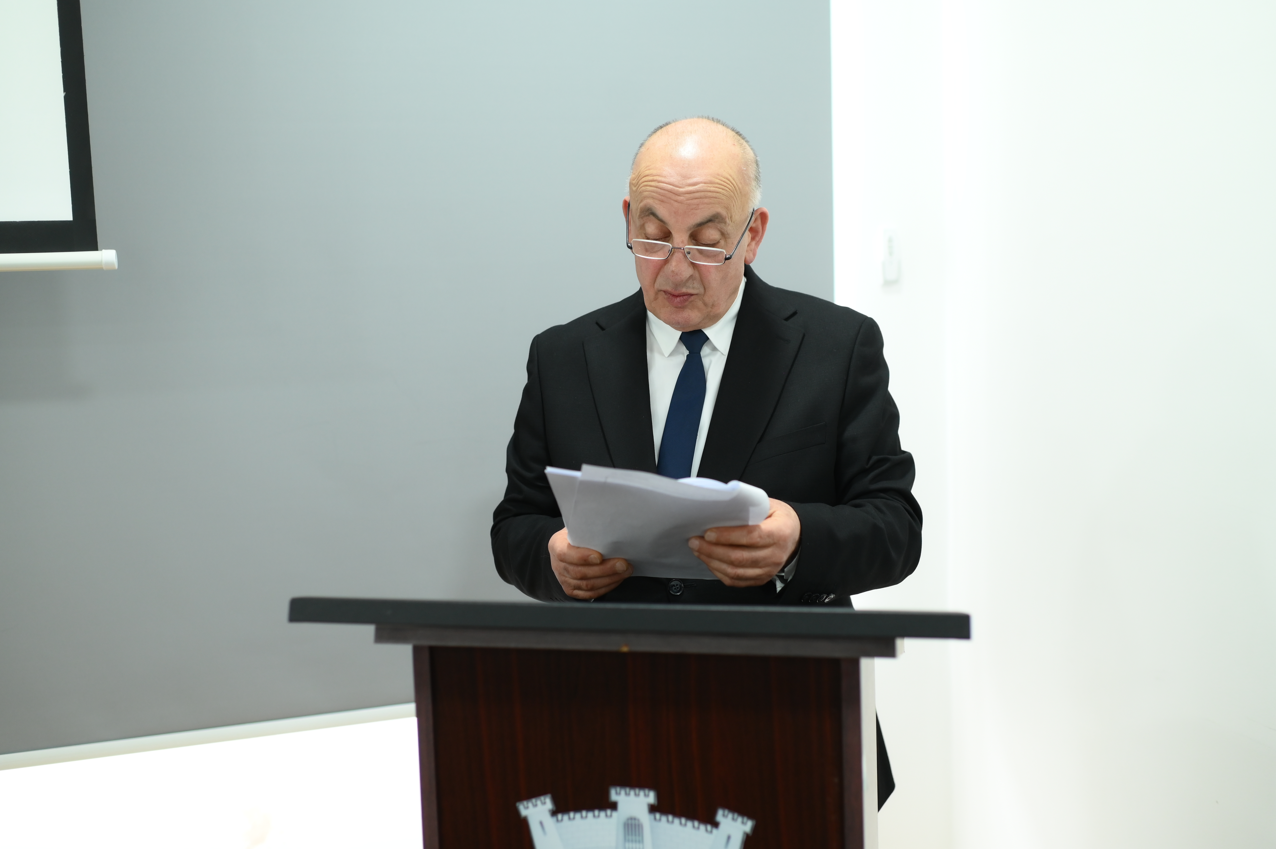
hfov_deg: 54.5
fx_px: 1240
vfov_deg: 37.8
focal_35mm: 35
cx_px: 638
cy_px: 424
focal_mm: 35
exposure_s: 1/200
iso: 1000
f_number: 2.2
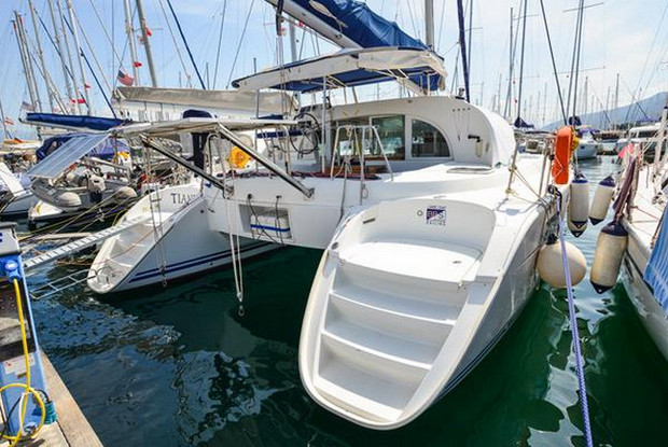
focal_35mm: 19
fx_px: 353
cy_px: 224
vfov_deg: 64.7
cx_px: 334
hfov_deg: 86.8
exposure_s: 1/400
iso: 250
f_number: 10
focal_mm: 19
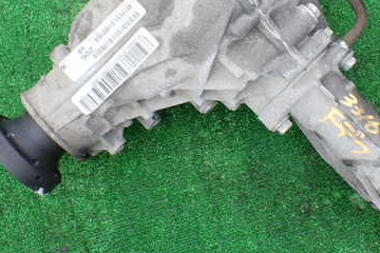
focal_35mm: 52
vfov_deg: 25.6
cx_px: 228
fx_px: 549
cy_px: 55
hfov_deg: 38.0
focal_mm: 5.4
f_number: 2.3
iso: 100
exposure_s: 1/125
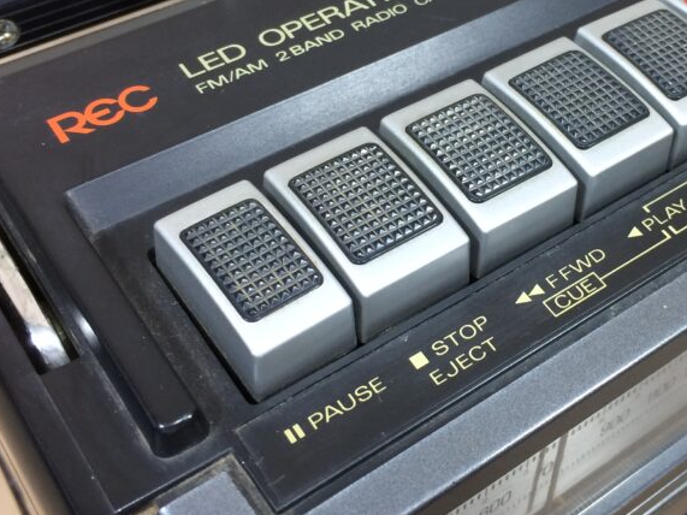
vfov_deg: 27.9
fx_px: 1032
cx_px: 467
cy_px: 172
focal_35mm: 52
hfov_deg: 36.4
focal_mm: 4.15
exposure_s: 1/30
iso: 64
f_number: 2.2
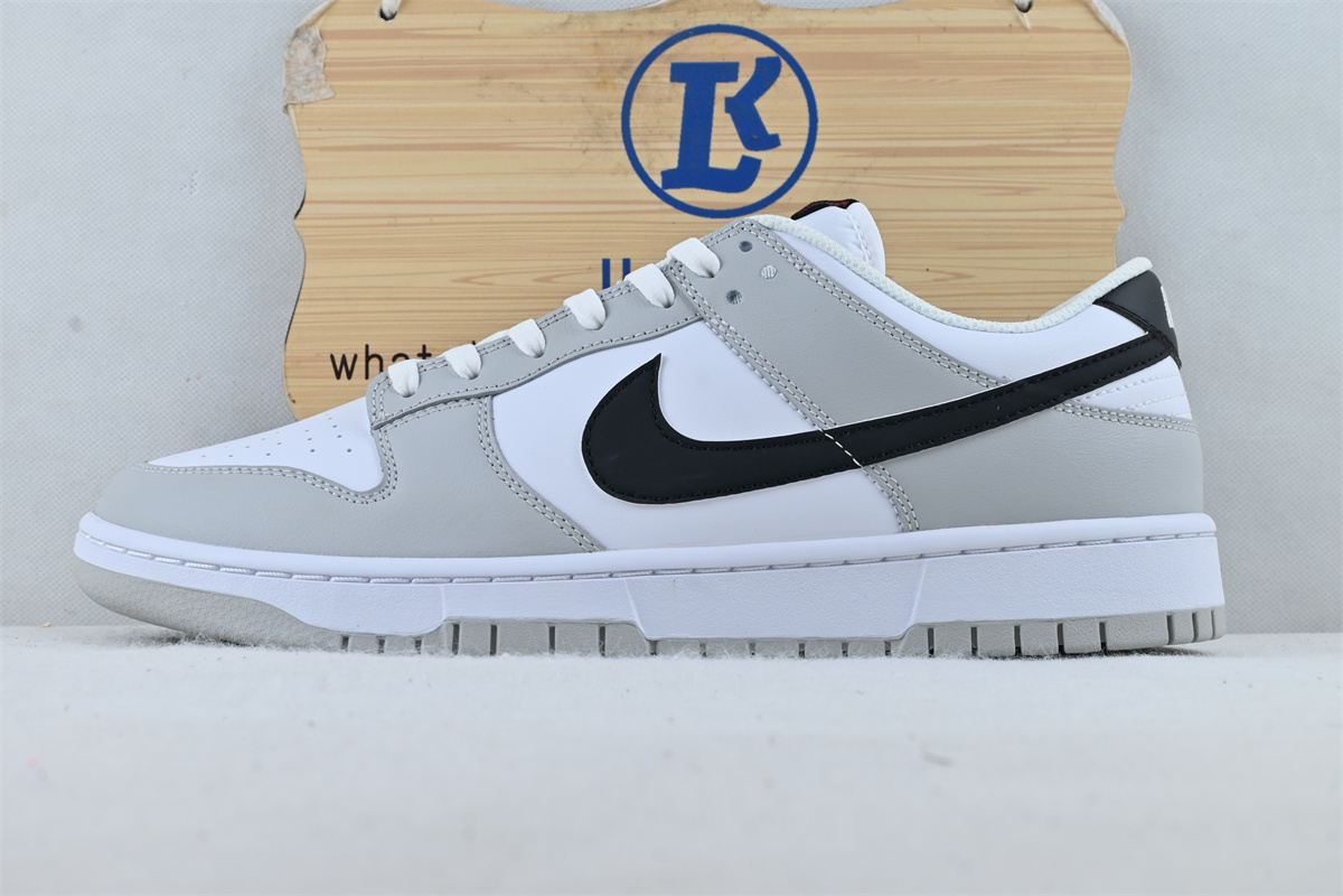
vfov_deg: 27.7
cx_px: 672
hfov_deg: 40.5
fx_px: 1819
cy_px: 448
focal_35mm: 49
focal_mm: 32.5
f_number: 10
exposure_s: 1/20
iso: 100
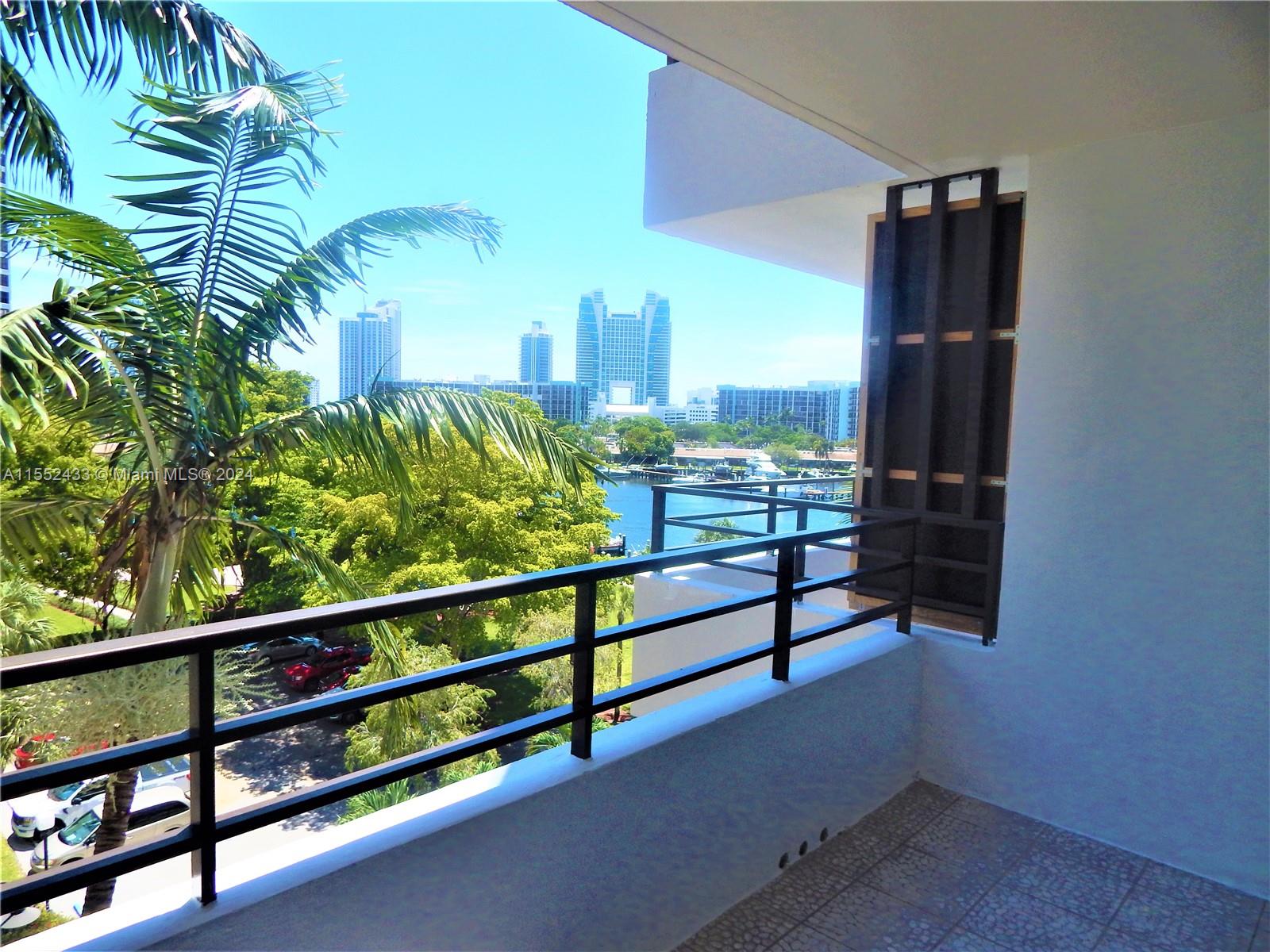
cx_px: 635
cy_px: 476
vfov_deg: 61.1
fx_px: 807
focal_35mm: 22
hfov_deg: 76.4
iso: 125
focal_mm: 4
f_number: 6
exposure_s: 1/400
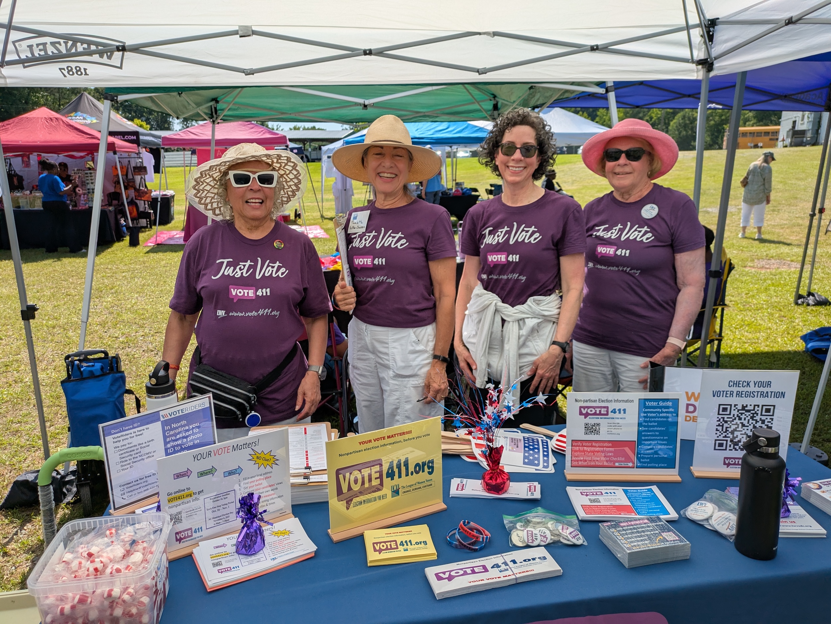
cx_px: 416
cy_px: 312
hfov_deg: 69.4
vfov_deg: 54.9
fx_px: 601
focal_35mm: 25
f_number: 1.89
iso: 53
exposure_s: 1/2841
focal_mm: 5.43
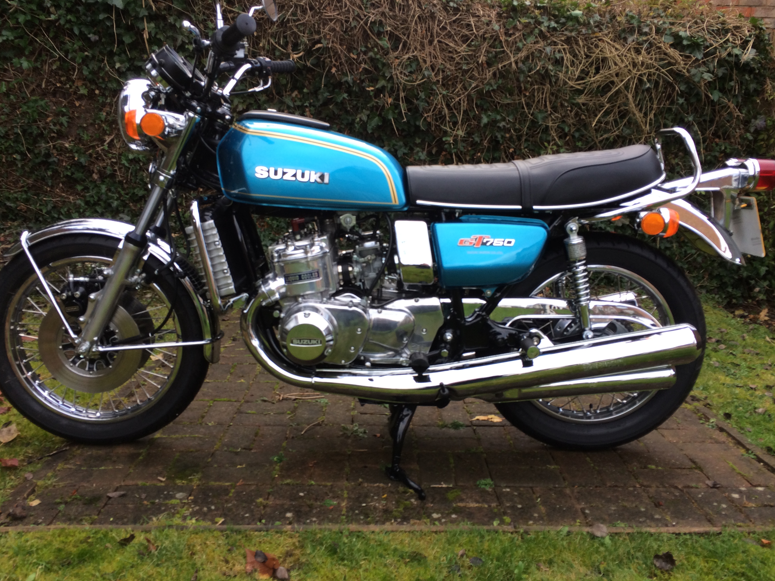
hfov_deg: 60.0
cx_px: 383
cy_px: 294
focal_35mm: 30
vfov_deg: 46.8
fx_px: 672
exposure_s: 1/118
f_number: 2.2
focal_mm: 4.15
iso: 32
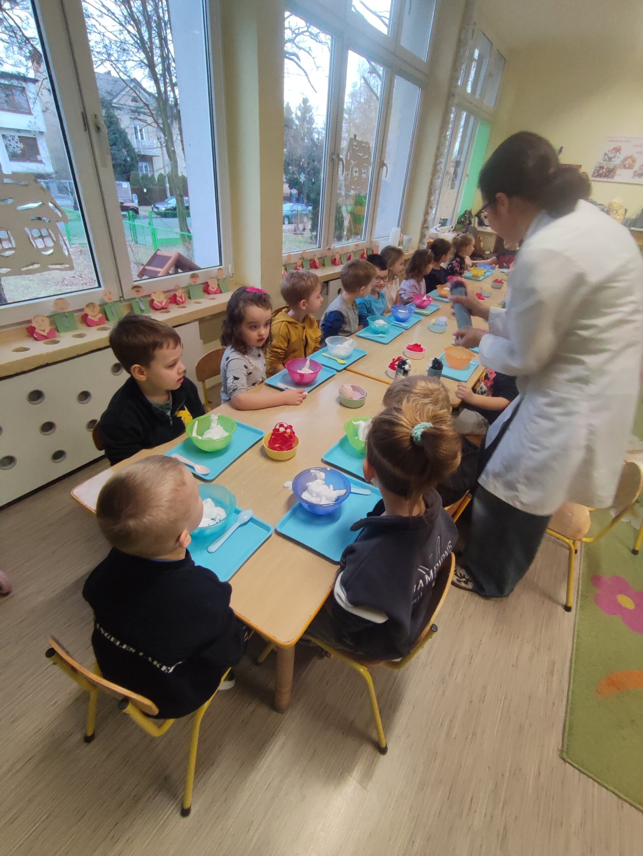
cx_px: 322
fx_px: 396
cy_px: 428
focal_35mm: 16
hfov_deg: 78.2
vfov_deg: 94.5
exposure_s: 1/33
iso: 178
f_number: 2.2
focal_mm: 1.65
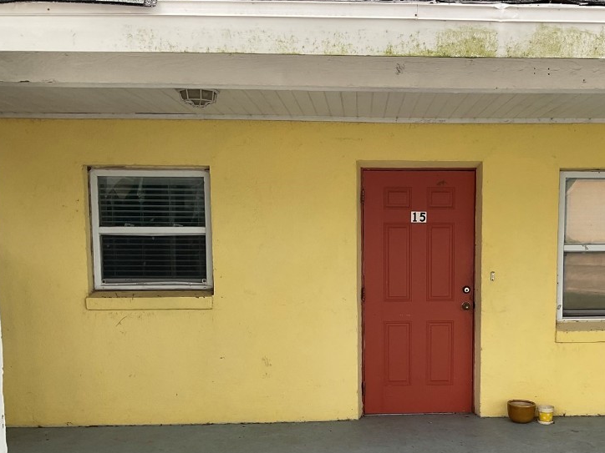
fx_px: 717
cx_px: 406
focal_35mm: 41
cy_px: 299
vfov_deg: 34.8
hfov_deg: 45.1
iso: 16
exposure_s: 1/469
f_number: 1.8
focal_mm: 3
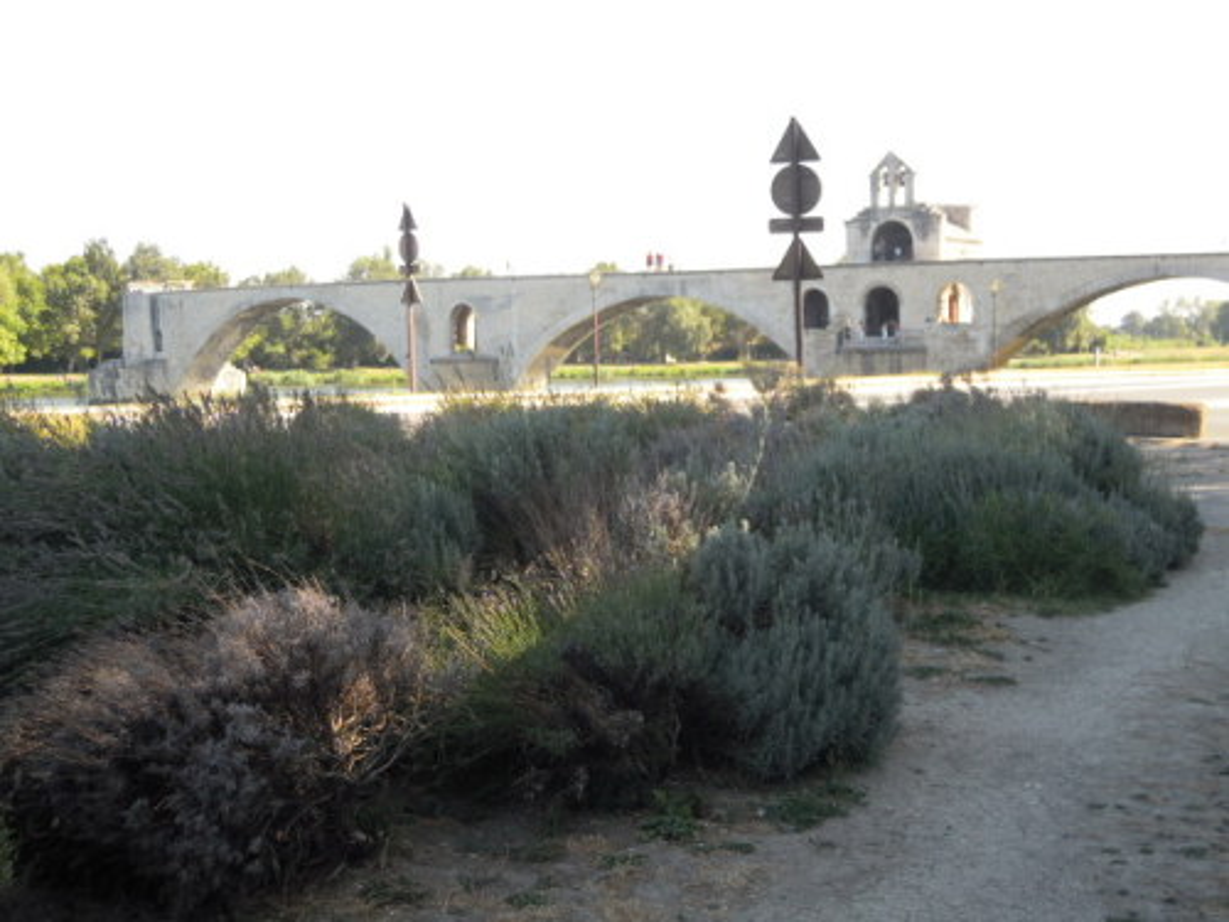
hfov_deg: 41.2
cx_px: 614
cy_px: 461
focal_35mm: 46
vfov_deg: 31.5
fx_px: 1633
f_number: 3.4
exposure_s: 1/200
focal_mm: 8.3
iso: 100
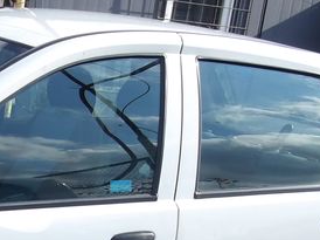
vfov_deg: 14.1
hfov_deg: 18.7
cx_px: -39
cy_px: 309
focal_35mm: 101
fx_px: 933
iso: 100
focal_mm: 4.9
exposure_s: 1/837
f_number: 3
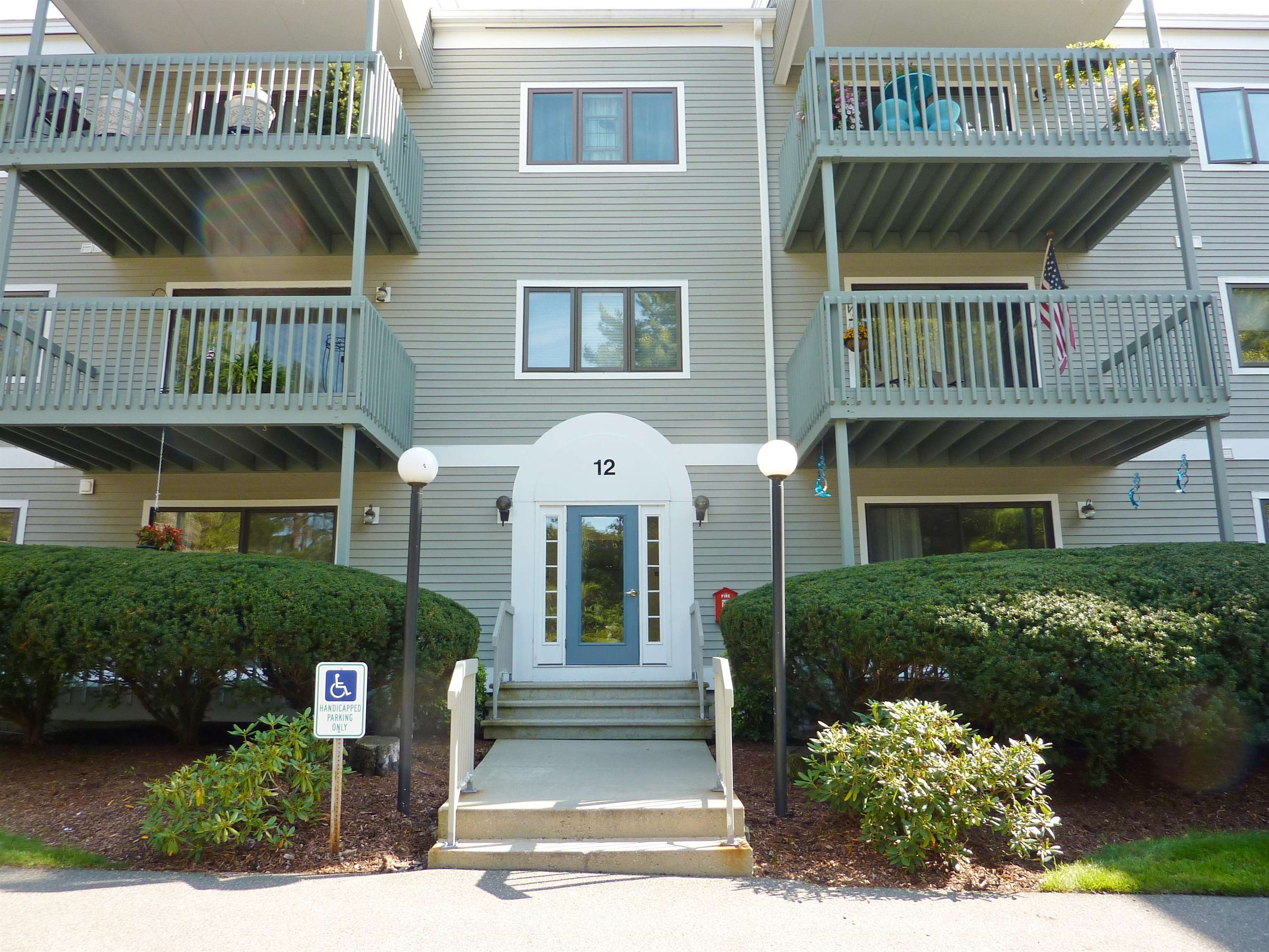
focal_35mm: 25
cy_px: 476
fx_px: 916
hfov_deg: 69.4
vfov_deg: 54.9
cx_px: 634
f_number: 3.5
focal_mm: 4.1
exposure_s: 1/125
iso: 80
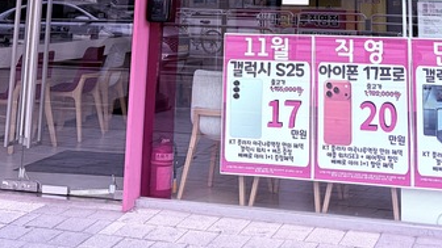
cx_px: 318
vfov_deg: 15.2
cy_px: -180
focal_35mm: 70
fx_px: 820
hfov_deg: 29.8
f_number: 1.78
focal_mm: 6.76
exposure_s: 1/233
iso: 200
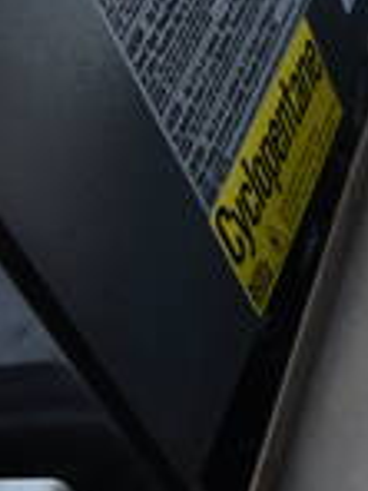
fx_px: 1517
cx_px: 981
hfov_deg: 10.9
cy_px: 372
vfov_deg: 18.3
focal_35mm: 107
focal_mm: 18
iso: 500
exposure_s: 1/250
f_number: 3.5
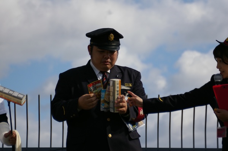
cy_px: 76
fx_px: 997
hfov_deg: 13.1
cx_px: 114
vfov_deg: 8.7
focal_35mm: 158
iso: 400
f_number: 5.6
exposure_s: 1/3000
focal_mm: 105
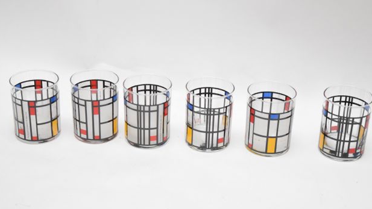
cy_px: 109
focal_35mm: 75
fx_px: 740
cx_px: 189
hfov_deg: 28.2
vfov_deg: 16.1
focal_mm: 46
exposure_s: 1/125
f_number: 5.6
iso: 3200
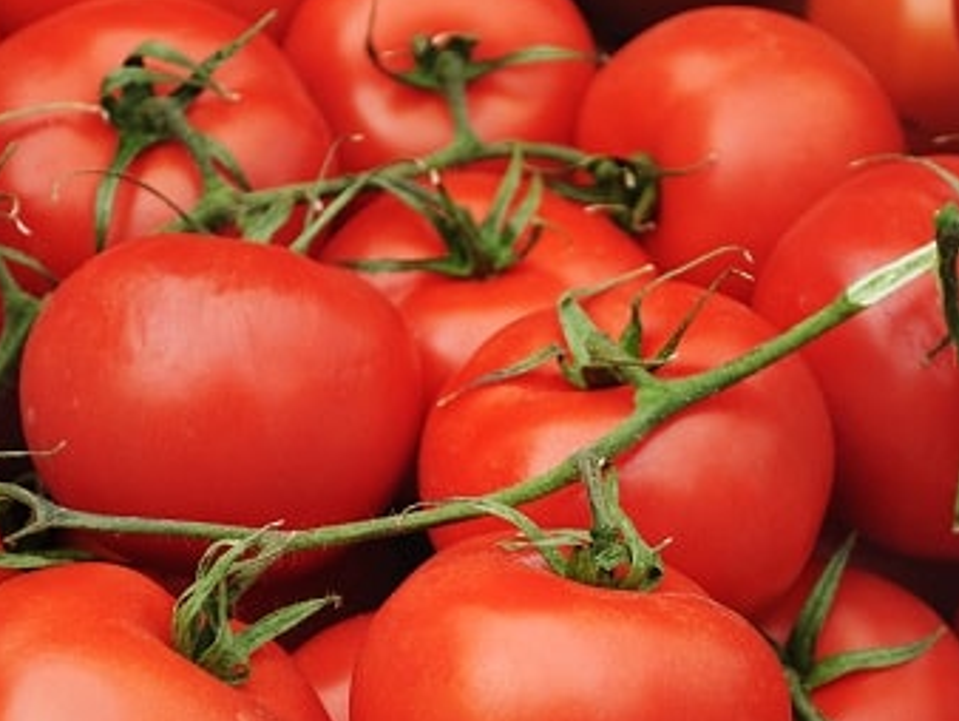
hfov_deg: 14.0
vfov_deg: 10.5
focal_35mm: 141
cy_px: 529
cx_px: 448
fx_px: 3905
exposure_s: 1/160
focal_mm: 55
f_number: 5.6
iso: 100
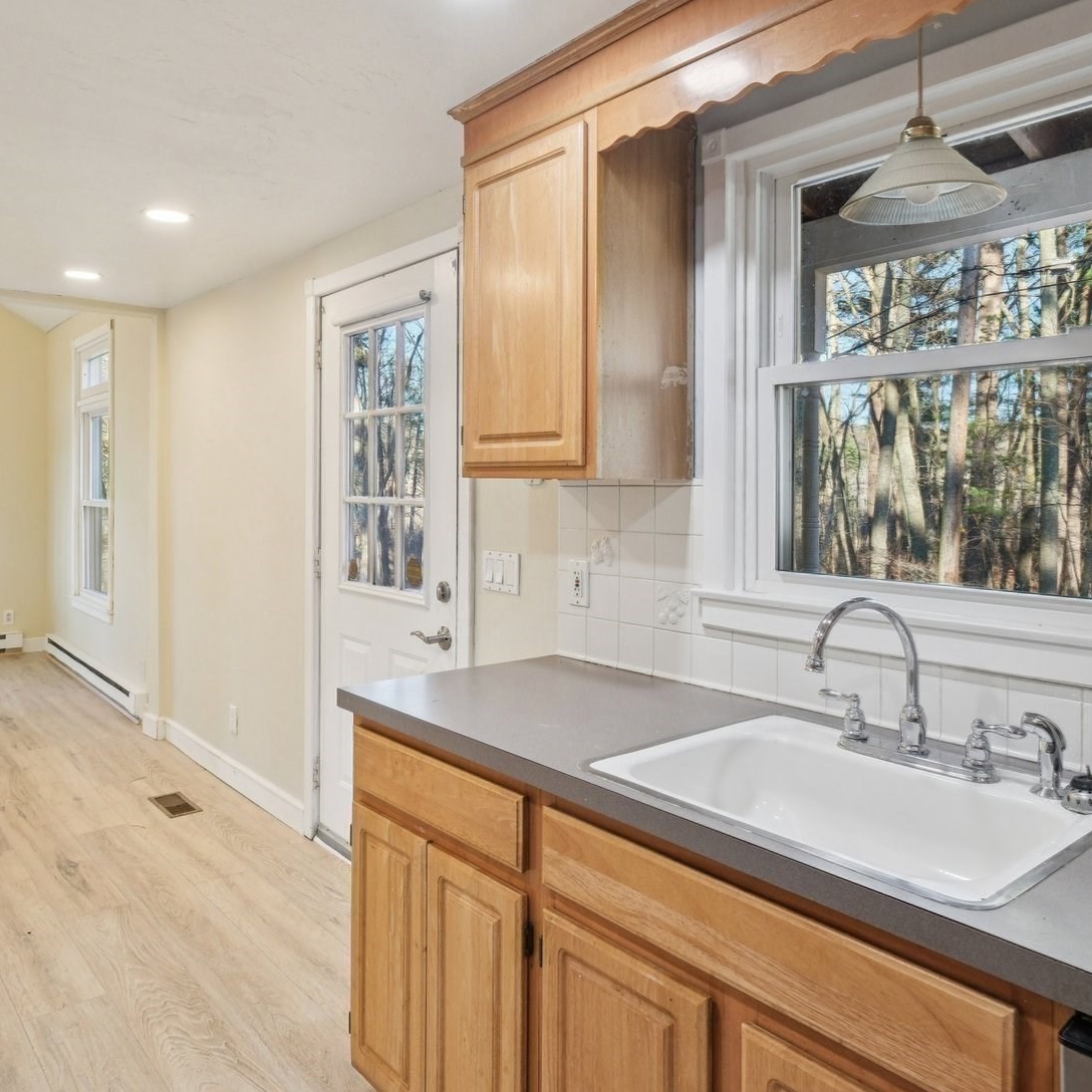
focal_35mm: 24
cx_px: 496
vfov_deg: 64.8
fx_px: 857
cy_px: 477
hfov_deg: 64.9
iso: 320
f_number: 5.6
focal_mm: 10
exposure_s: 1/35
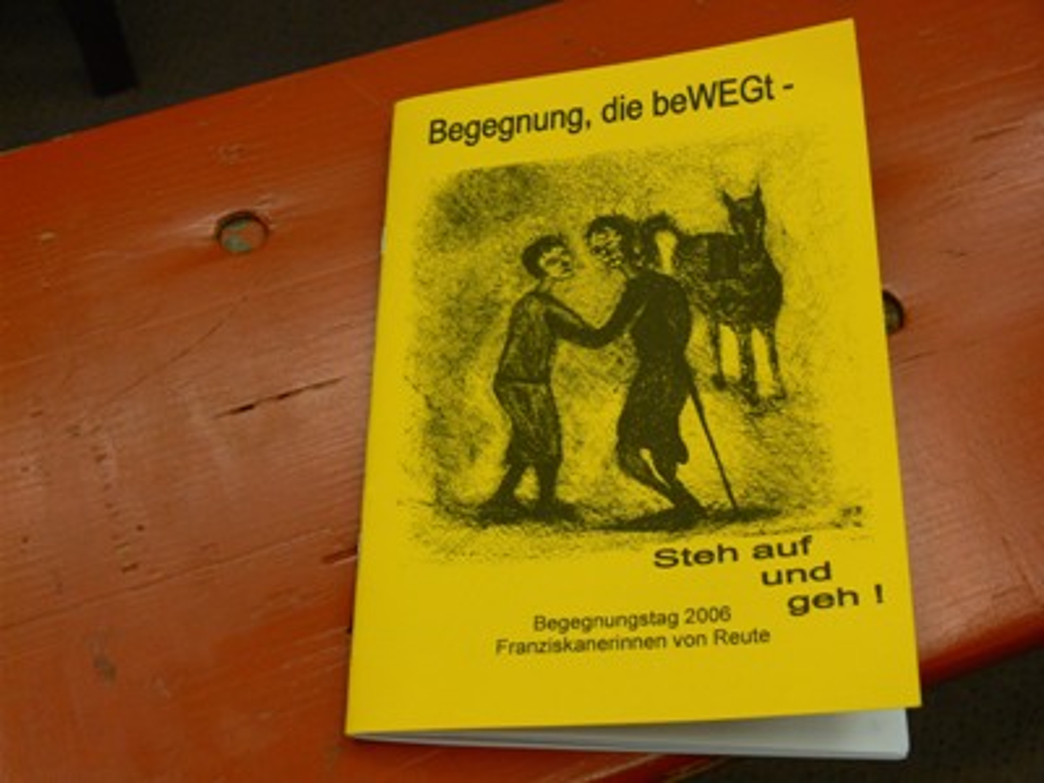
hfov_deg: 34.9
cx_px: 522
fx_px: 1659
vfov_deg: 26.6
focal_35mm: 55
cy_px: 392
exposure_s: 1/30
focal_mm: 11.7
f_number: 3.2
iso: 200
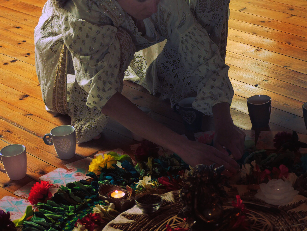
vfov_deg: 13.0
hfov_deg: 17.2
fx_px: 1011
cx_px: 189
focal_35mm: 114
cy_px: 67
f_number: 4
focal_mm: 40
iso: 640
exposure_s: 1/80
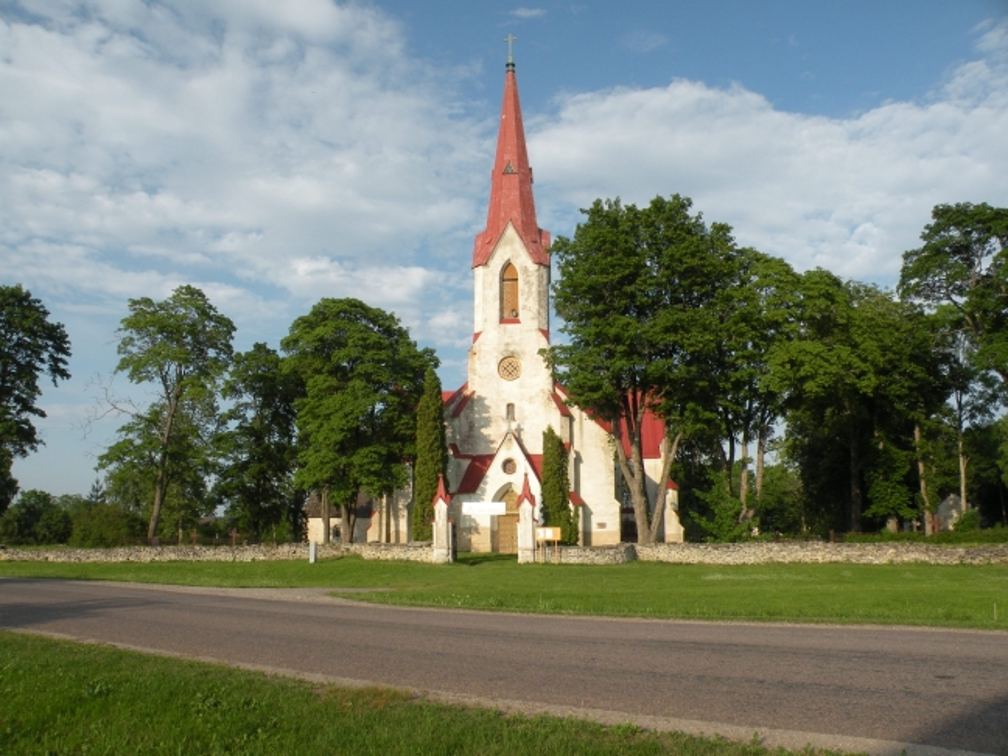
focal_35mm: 27
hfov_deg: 65.3
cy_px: 378
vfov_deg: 51.4
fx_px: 786
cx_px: 504
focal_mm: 4.7
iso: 64
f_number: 6.3
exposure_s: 1/204
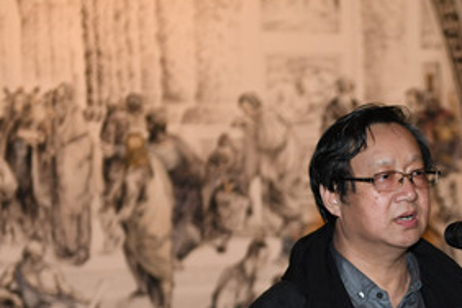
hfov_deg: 14.9
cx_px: 433
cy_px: 337
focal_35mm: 136
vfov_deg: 10.0
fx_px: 1745
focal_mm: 60
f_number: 2.8
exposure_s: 1/250
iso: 1000
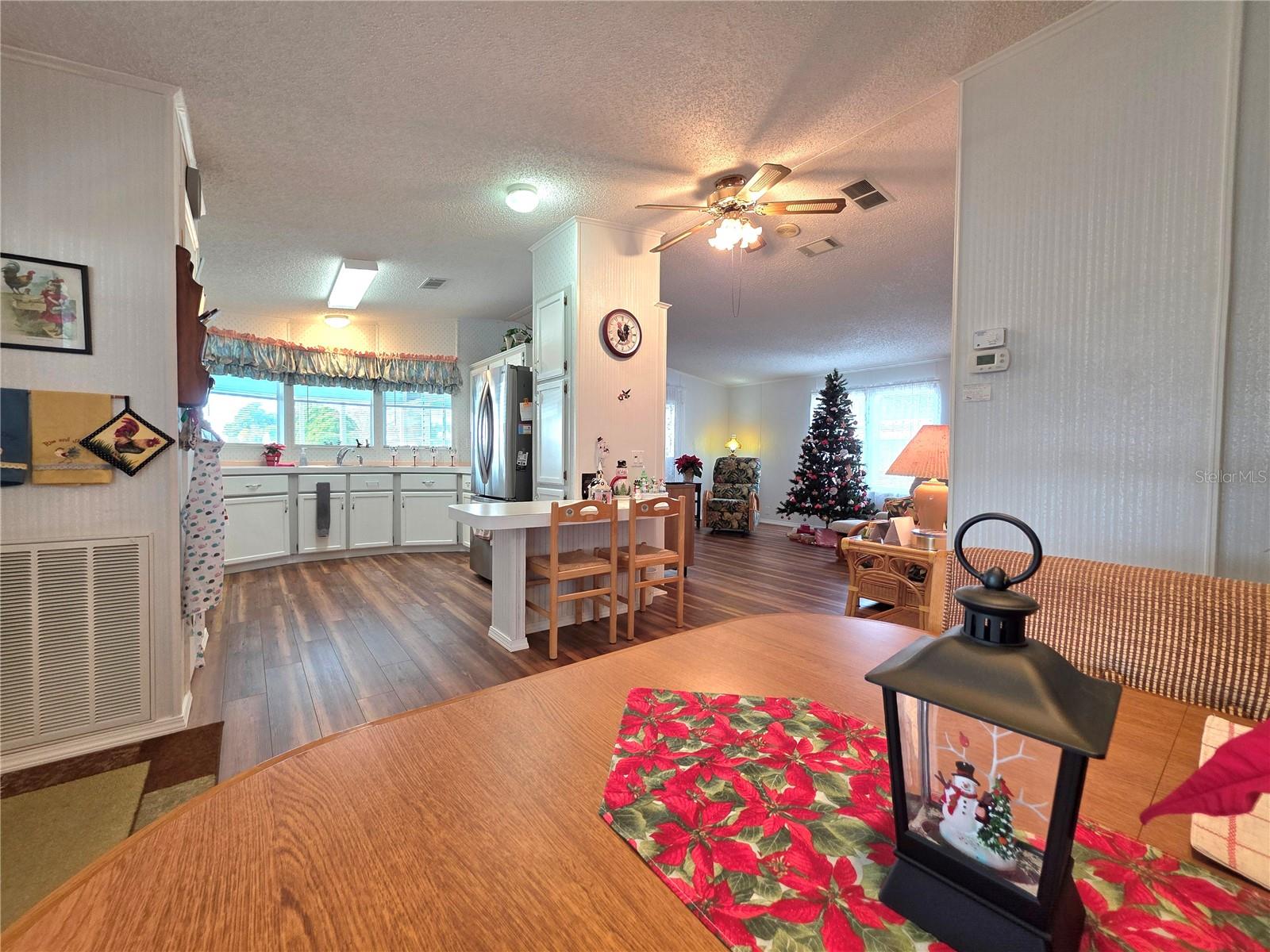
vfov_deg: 89.9
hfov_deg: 106.2
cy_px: 476
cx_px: 635
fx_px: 477
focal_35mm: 13
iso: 80
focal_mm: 2.2
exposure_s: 1/60.2
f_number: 1.9
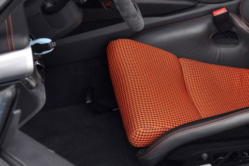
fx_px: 574
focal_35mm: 83
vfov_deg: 16.1
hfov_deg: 23.4
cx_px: 254
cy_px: 1
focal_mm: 26
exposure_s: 1/60
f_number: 4
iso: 500
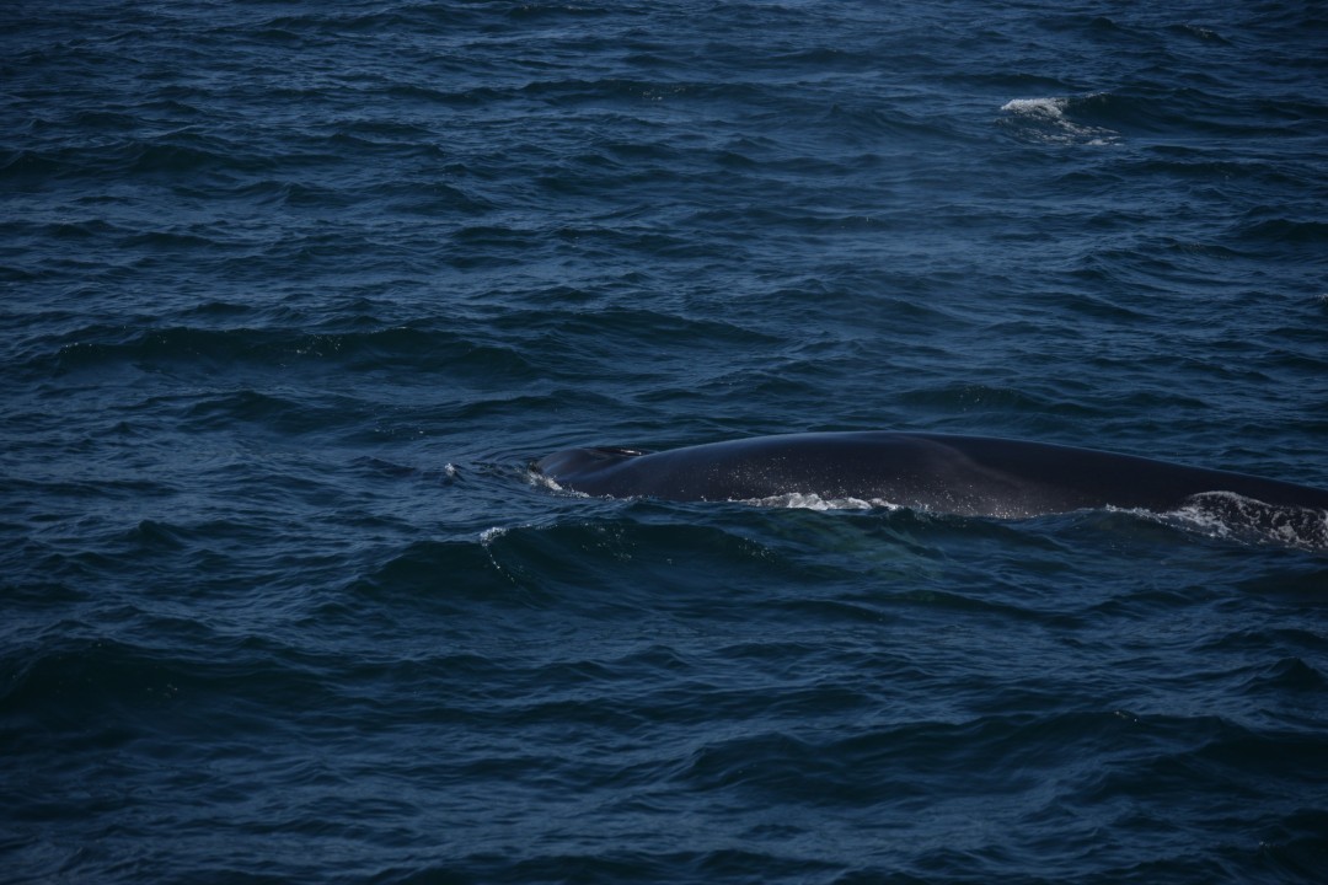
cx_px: 664
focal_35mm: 150
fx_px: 5533
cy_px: 442
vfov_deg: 9.1
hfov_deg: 13.7
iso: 200
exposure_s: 1/4000
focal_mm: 100
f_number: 4.8
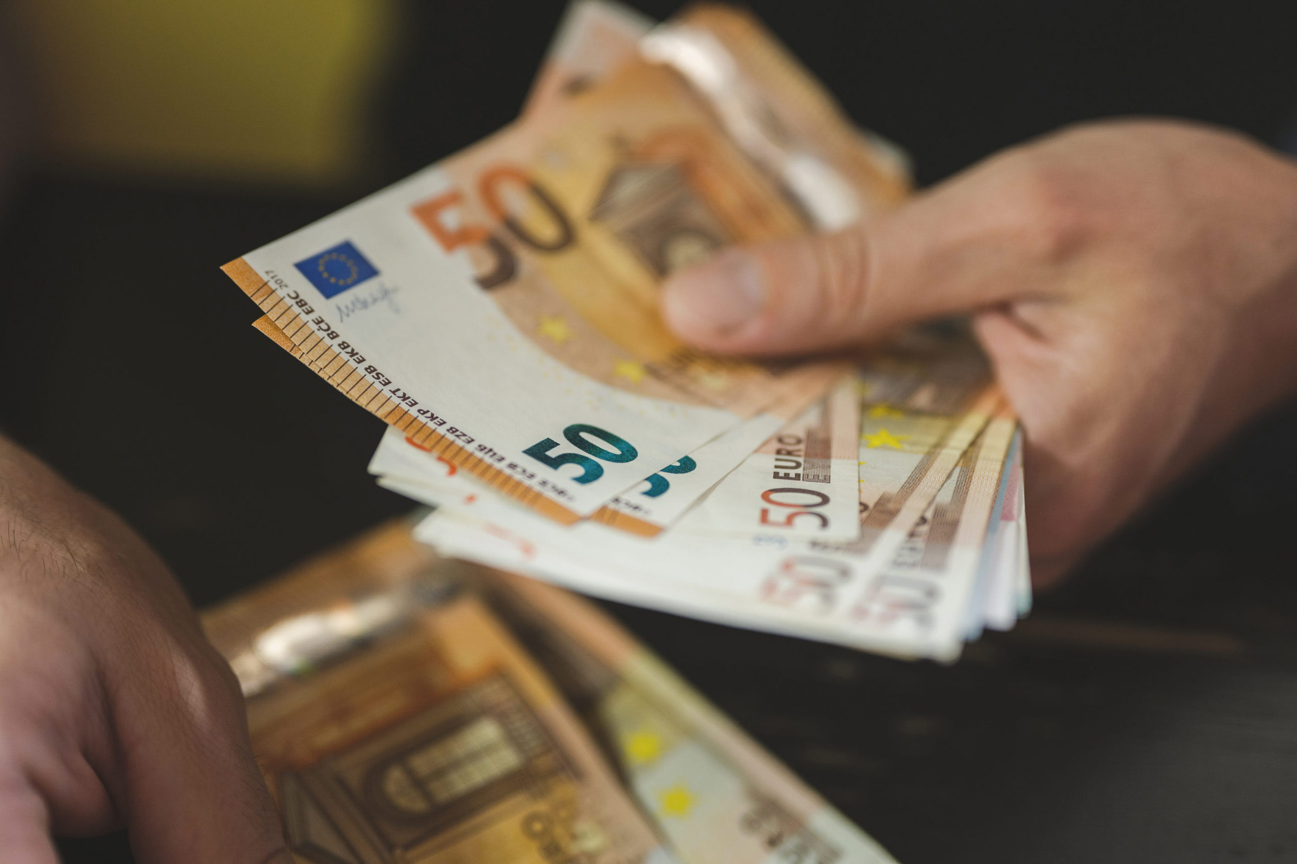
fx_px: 1801
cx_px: 648
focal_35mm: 50
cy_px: 432
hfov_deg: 39.6
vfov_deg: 27.0
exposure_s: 1/125
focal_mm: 50
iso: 320
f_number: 1.8
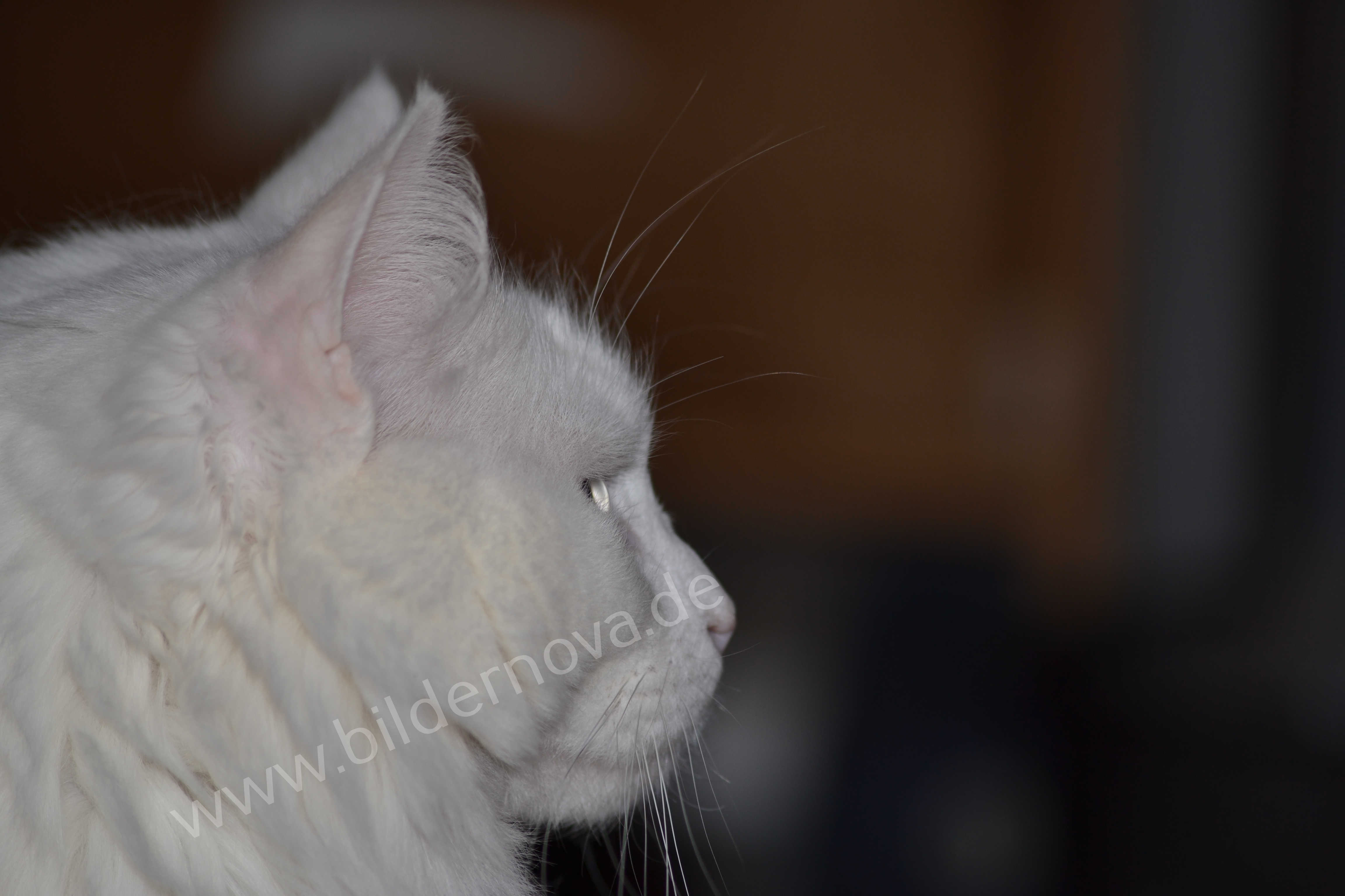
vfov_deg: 7.5
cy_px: 448
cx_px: 672
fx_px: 6837
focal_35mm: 183
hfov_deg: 11.2
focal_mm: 122
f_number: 4.2
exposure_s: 1/200
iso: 100
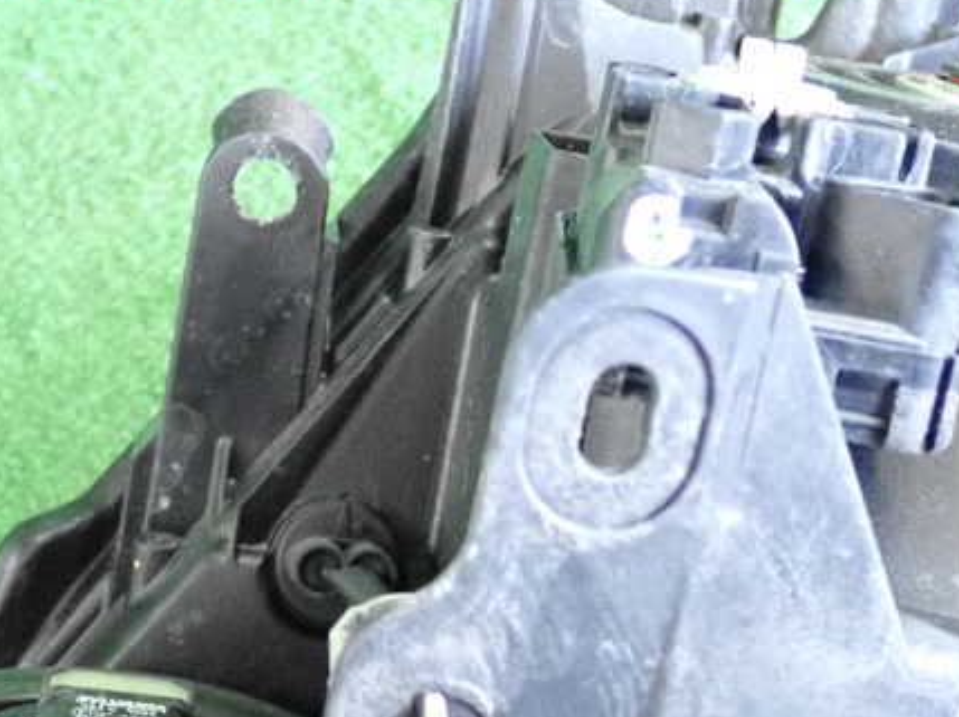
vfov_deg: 21.0
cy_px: 433
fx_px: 1938
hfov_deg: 27.7
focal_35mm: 70
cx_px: 586
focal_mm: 9.01
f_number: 3.2
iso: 5000
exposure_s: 1/125
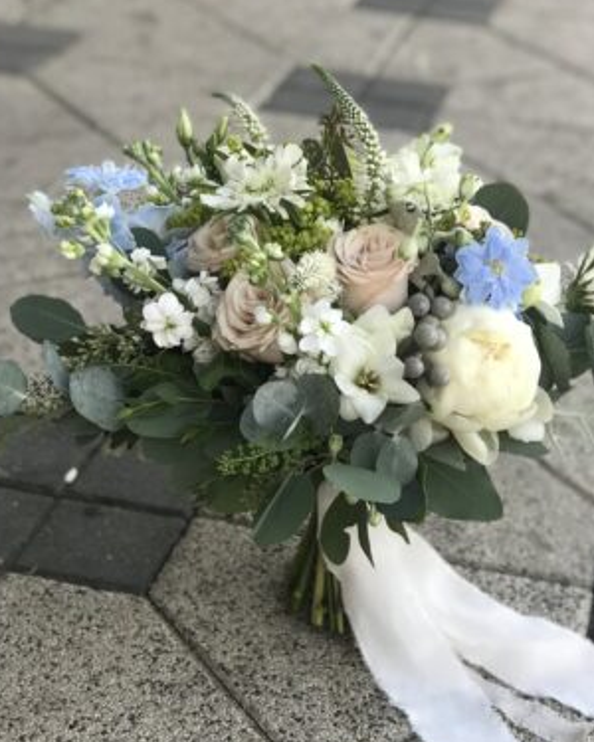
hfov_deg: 20.4
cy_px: 442
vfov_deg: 25.3
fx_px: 1648
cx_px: 349
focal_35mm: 75
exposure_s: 1/50
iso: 20
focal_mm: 6.6
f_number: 2.8
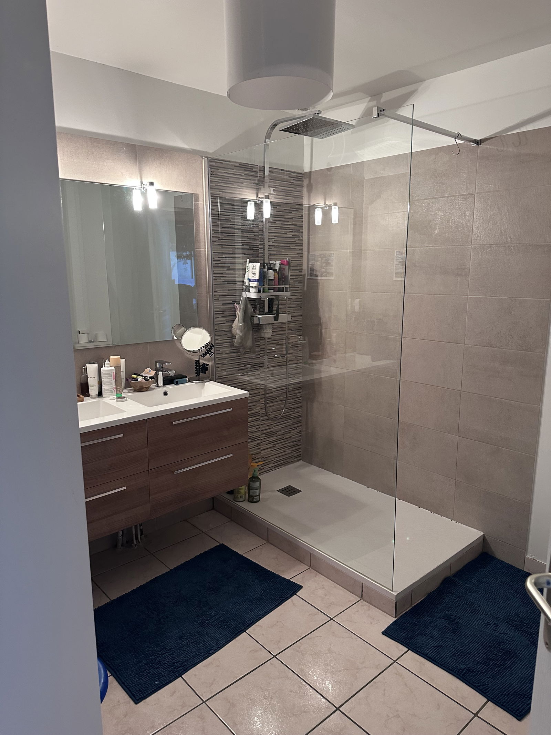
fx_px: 509
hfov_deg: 56.8
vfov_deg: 71.6
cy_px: 368
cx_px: 276
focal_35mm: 24
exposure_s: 1/50
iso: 400
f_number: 1.78
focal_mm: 6.86
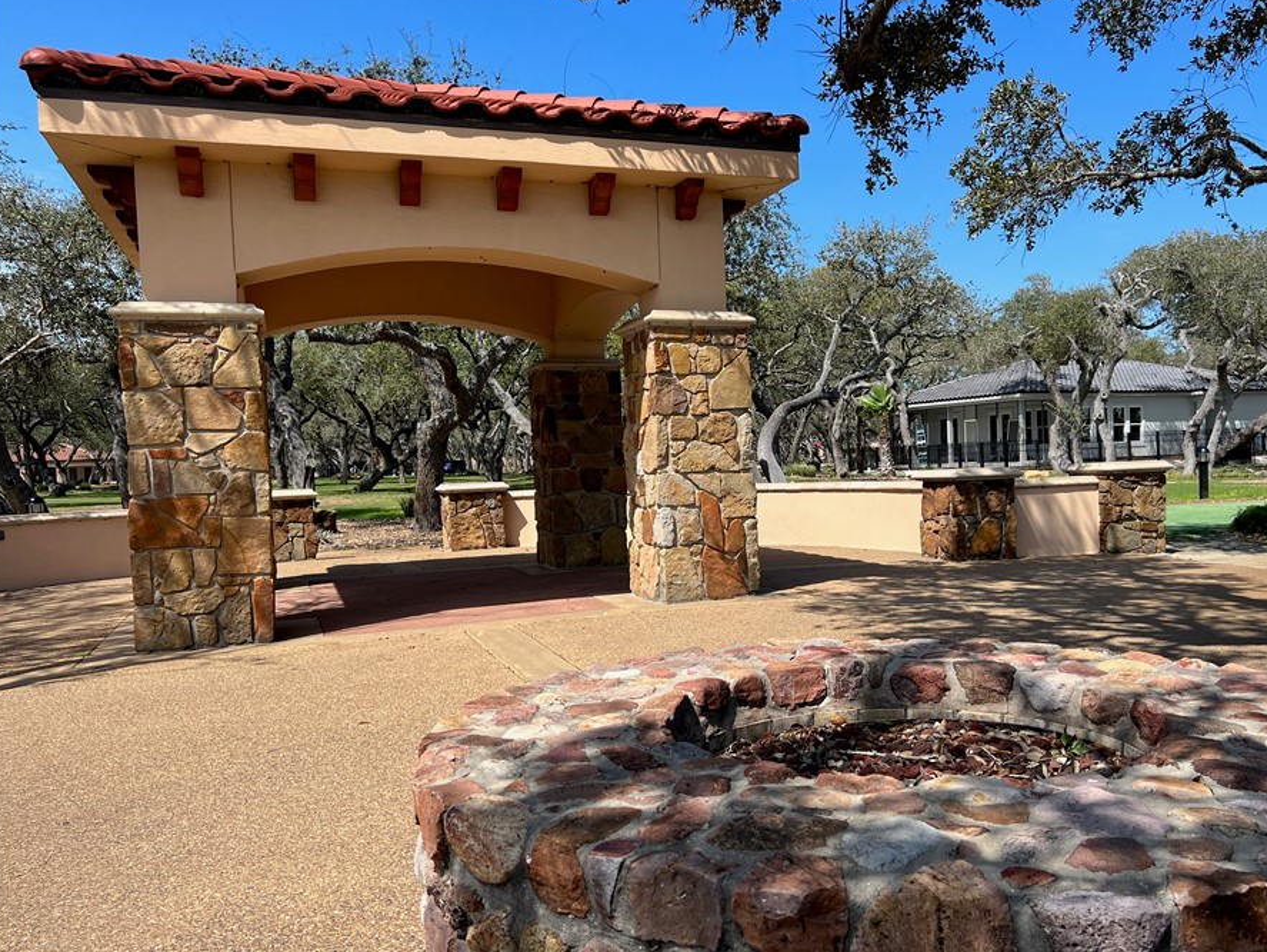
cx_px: 721
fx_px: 1098
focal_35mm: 30
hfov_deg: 59.7
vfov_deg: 46.8
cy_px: 496
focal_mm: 5.7
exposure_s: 1/3460
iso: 50
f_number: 1.5
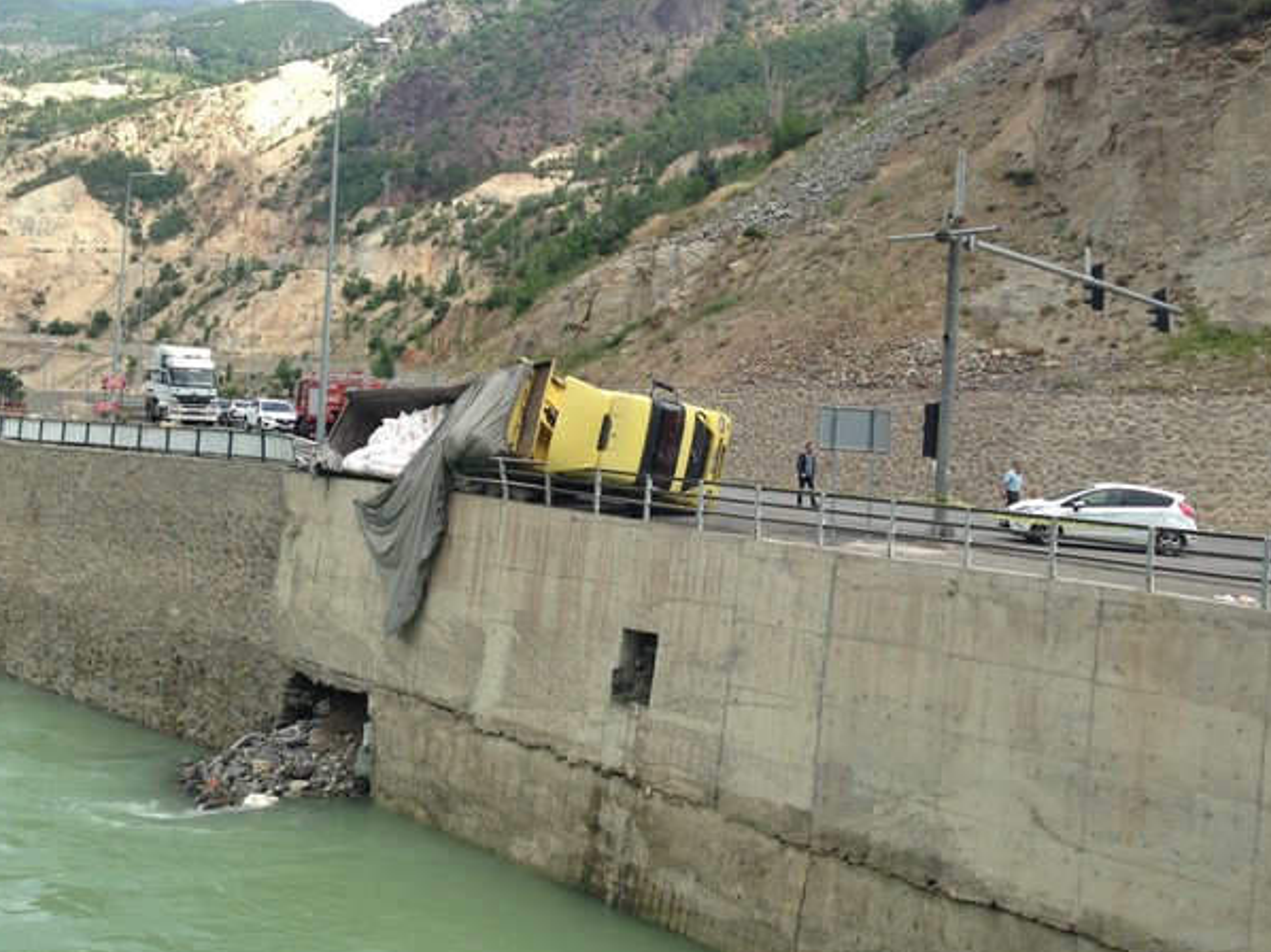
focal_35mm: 37
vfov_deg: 38.6
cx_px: 667
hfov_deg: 50.1
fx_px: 1358
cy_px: 446
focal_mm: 4.12
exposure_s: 1/733
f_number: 2.4
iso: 50
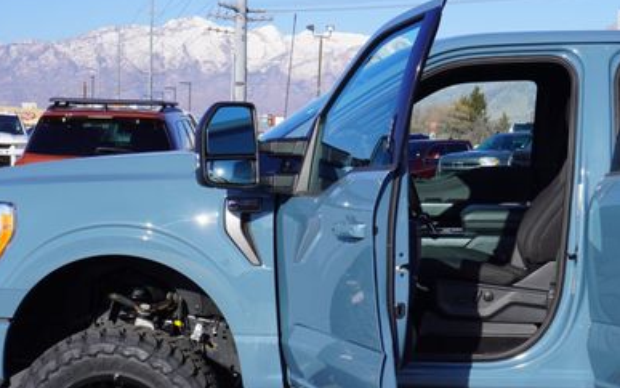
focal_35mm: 76
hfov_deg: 27.0
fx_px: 1284
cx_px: 396
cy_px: 271
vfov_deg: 17.1
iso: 100
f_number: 11
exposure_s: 1/125
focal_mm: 30
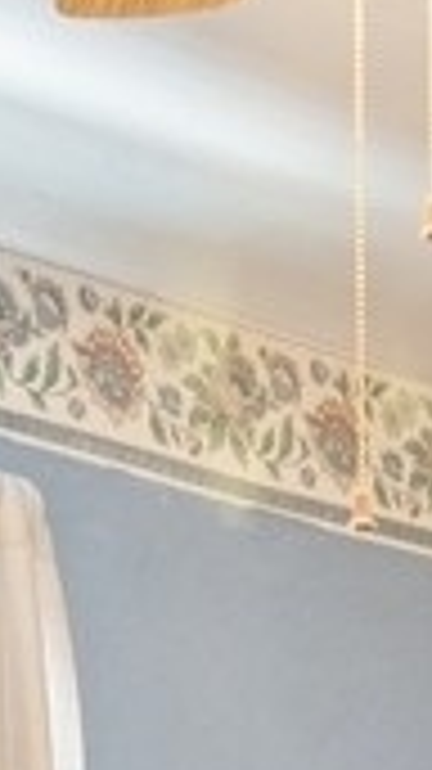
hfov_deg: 6.9
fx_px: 3589
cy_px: 1648
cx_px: 166
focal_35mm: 176
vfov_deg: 10.9
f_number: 8
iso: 200
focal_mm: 12
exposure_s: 1/1.25
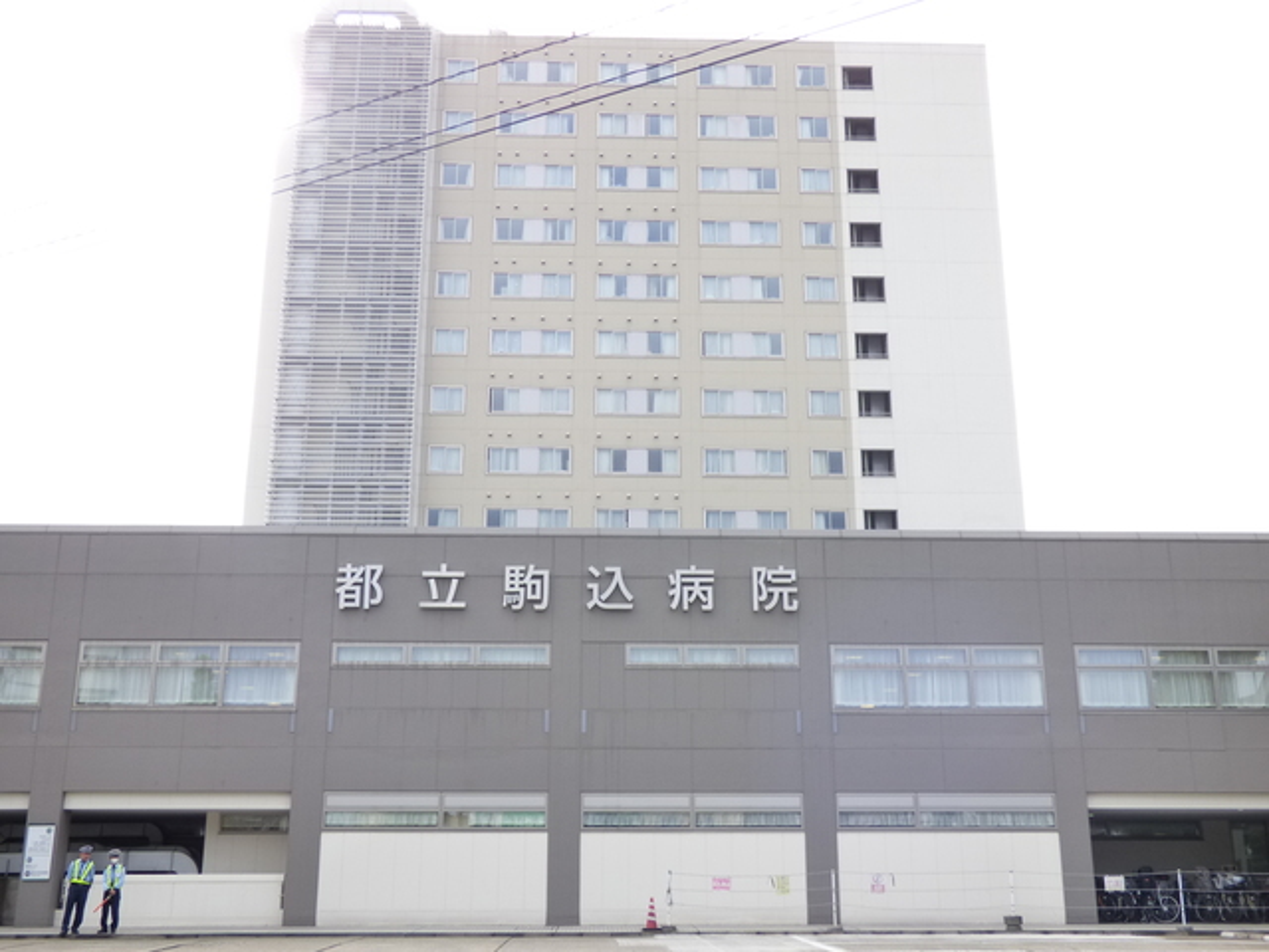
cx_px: 634
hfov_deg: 49.0
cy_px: 476
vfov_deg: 37.7
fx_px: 1393
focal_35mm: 38
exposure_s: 1/320
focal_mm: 6.8
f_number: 3.5
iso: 160
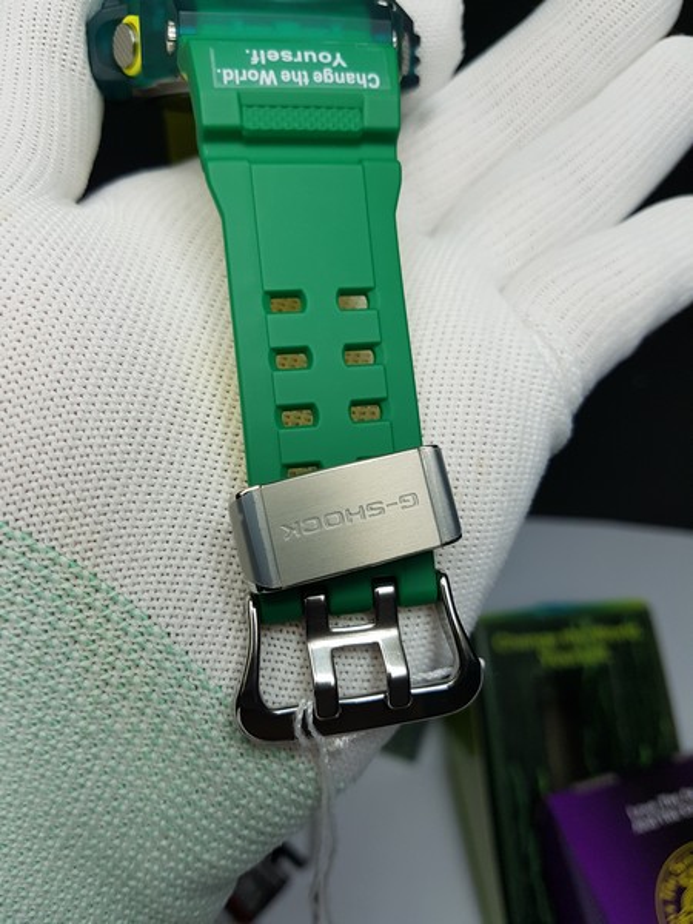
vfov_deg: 67.3
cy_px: 462
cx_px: 346
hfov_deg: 53.1
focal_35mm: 26
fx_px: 694
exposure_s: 1/100
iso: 100
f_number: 1.7
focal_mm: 4.2
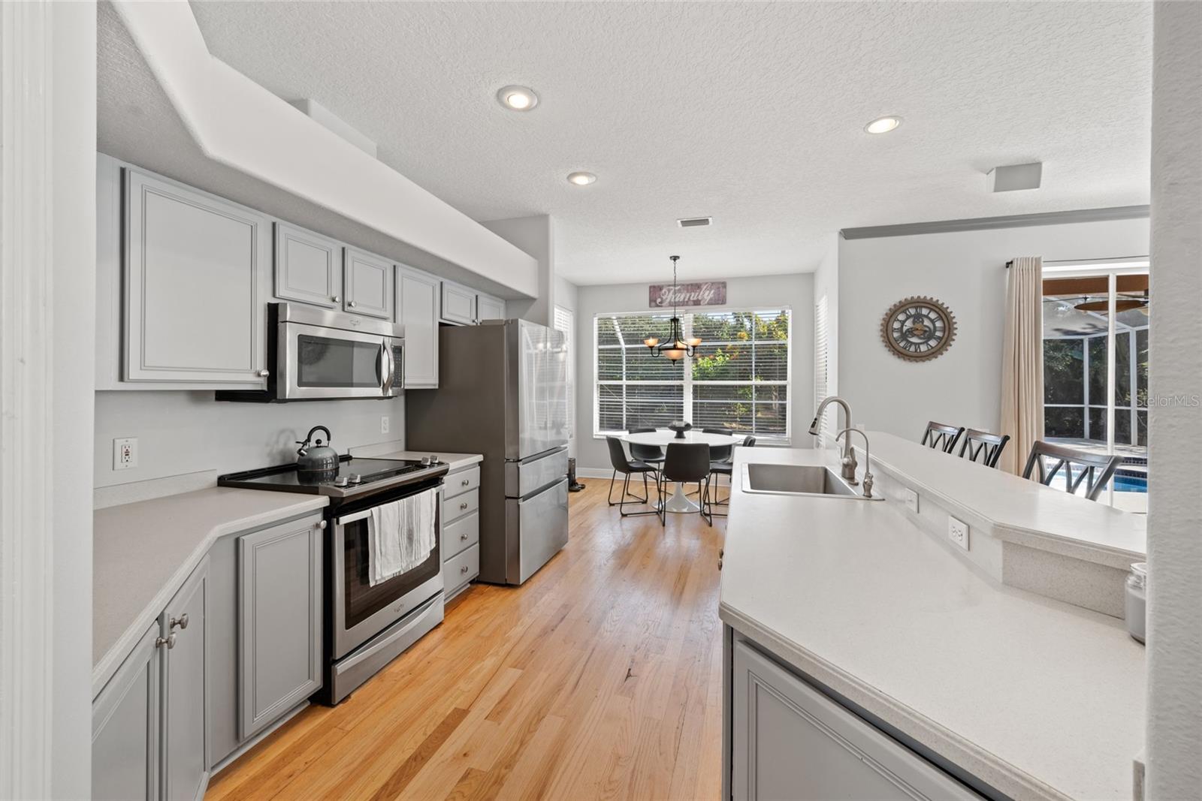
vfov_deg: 81.2
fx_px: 467
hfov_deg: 104.2
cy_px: 400
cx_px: 601
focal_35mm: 14
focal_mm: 14
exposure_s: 1/4
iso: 250
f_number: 9
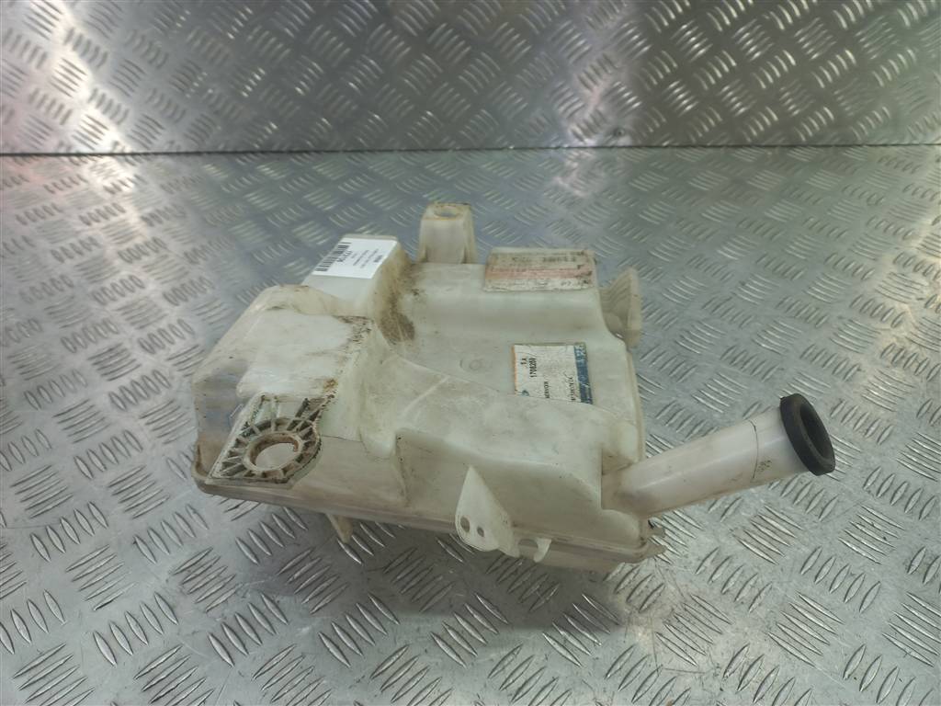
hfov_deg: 69.4
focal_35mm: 25
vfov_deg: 54.9
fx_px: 680
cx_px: 470
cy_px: 353
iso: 40
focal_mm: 4.6
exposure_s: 1/50
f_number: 1.8
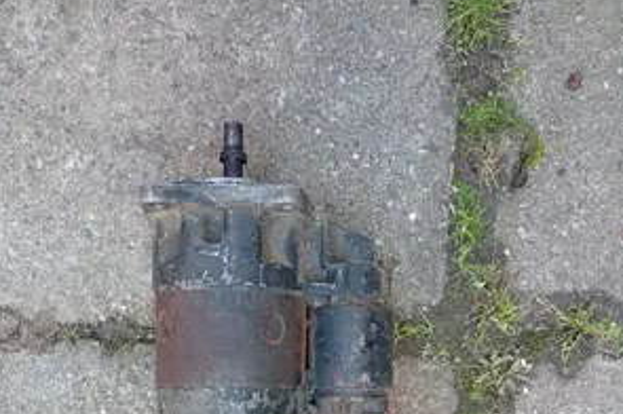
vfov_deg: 32.9
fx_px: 657
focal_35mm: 38
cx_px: 313
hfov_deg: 50.7
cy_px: 387
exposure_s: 1/50
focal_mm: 3.98
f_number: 1.8
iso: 160
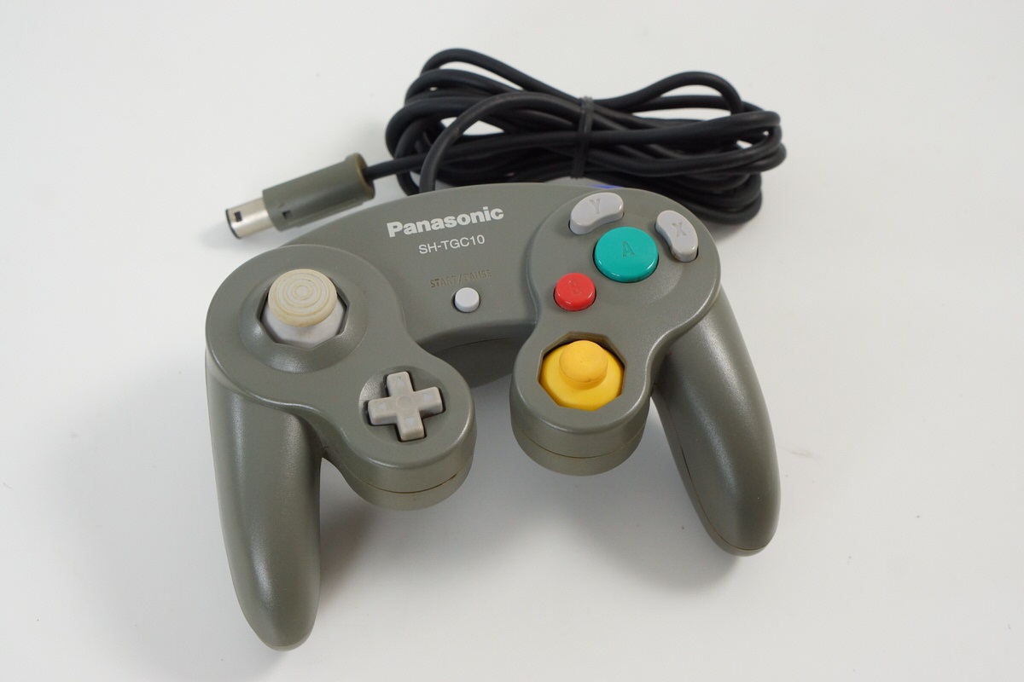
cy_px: 341
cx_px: 512
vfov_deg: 18.2
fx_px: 2133
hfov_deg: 27.0
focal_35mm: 75
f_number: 6.3
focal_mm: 50
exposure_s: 1/80
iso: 800
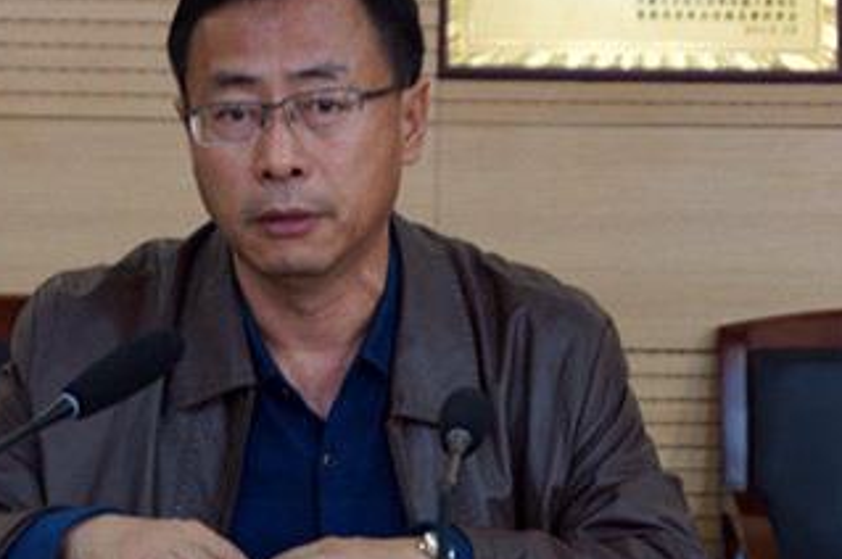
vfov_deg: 9.6
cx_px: 286
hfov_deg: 14.3
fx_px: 3341
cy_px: 276
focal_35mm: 143
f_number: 5
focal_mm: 70
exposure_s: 1/25
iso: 400
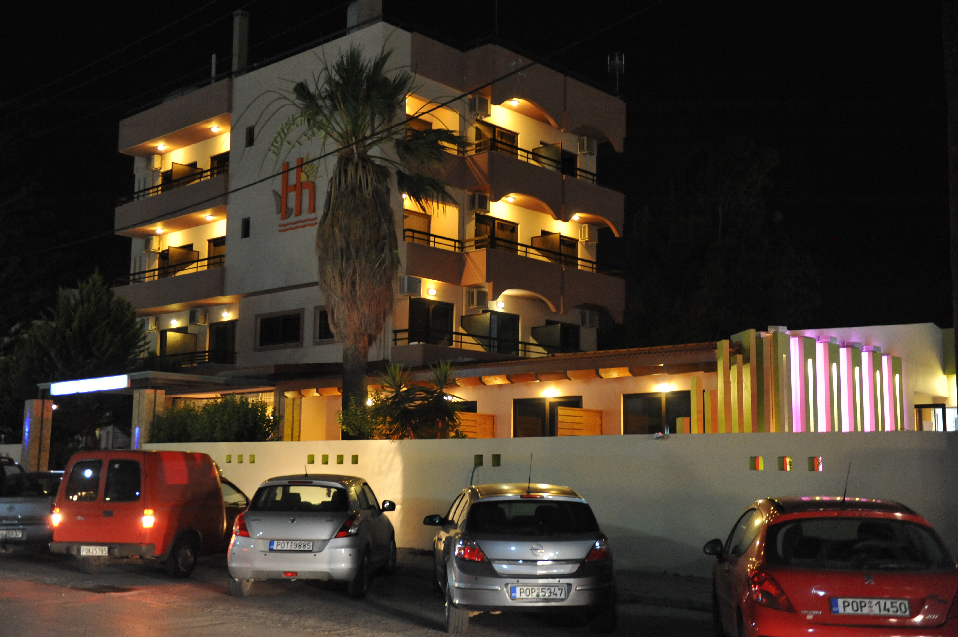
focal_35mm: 42
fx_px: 1117
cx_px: 479
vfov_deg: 31.9
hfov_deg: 46.4
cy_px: 318
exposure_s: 1/25
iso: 4000
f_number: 2.8
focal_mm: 42
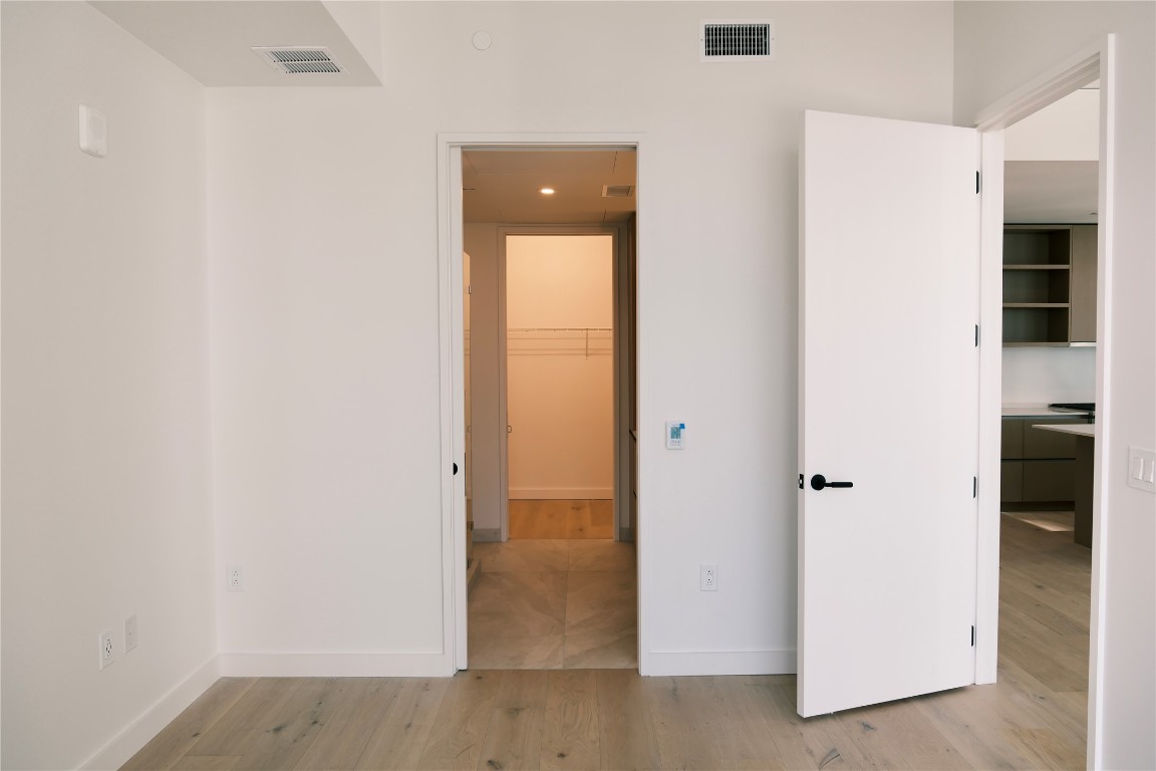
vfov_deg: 53.1
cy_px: 386
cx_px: 578
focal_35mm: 24
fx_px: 771
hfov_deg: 73.7
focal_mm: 16
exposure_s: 1/120
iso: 160
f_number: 3.2
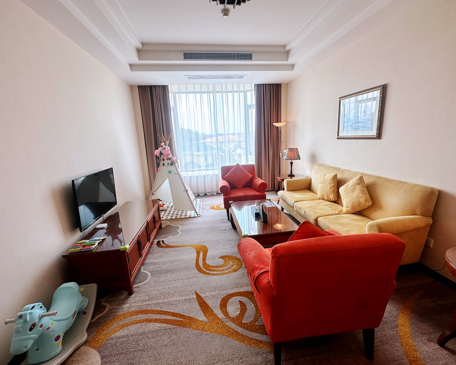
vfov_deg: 84.0
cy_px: 180
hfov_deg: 96.8
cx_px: 230
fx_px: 202
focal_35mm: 15
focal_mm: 2.22
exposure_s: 1/100
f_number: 2.2
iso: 40
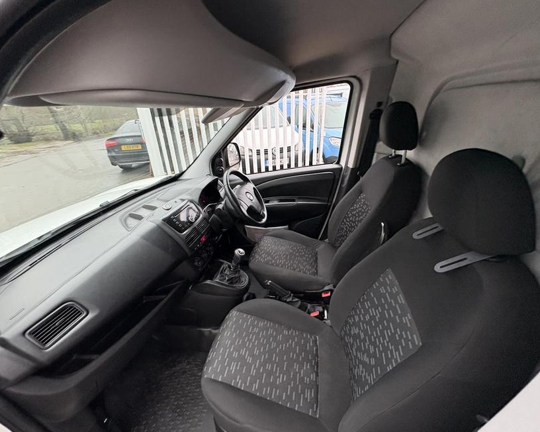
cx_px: 255
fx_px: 240
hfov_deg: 96.7
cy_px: 222
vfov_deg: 84.0
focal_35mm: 15
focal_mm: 2.22
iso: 200
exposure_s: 1/99
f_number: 2.2
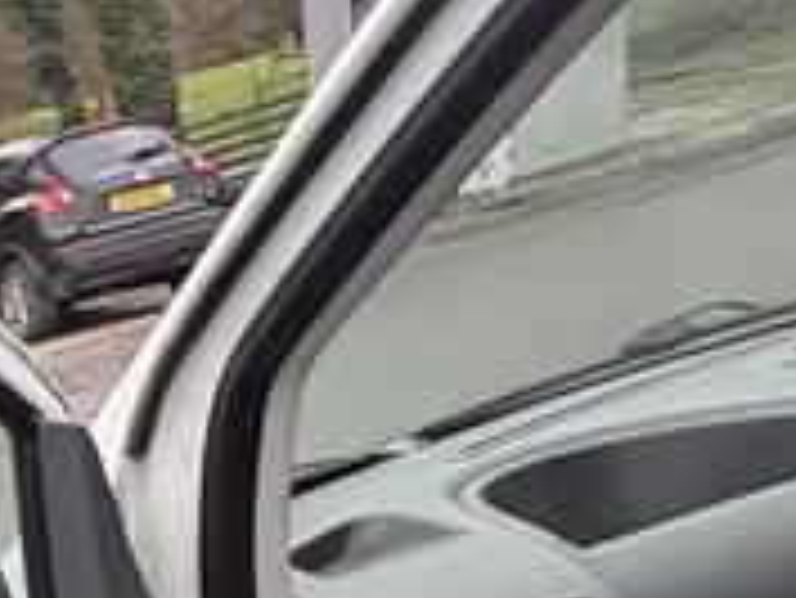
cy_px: 931
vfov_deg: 18.2
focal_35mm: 71
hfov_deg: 22.4
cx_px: -405
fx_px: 1634
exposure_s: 1/181
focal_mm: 2.22
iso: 64
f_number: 2.2
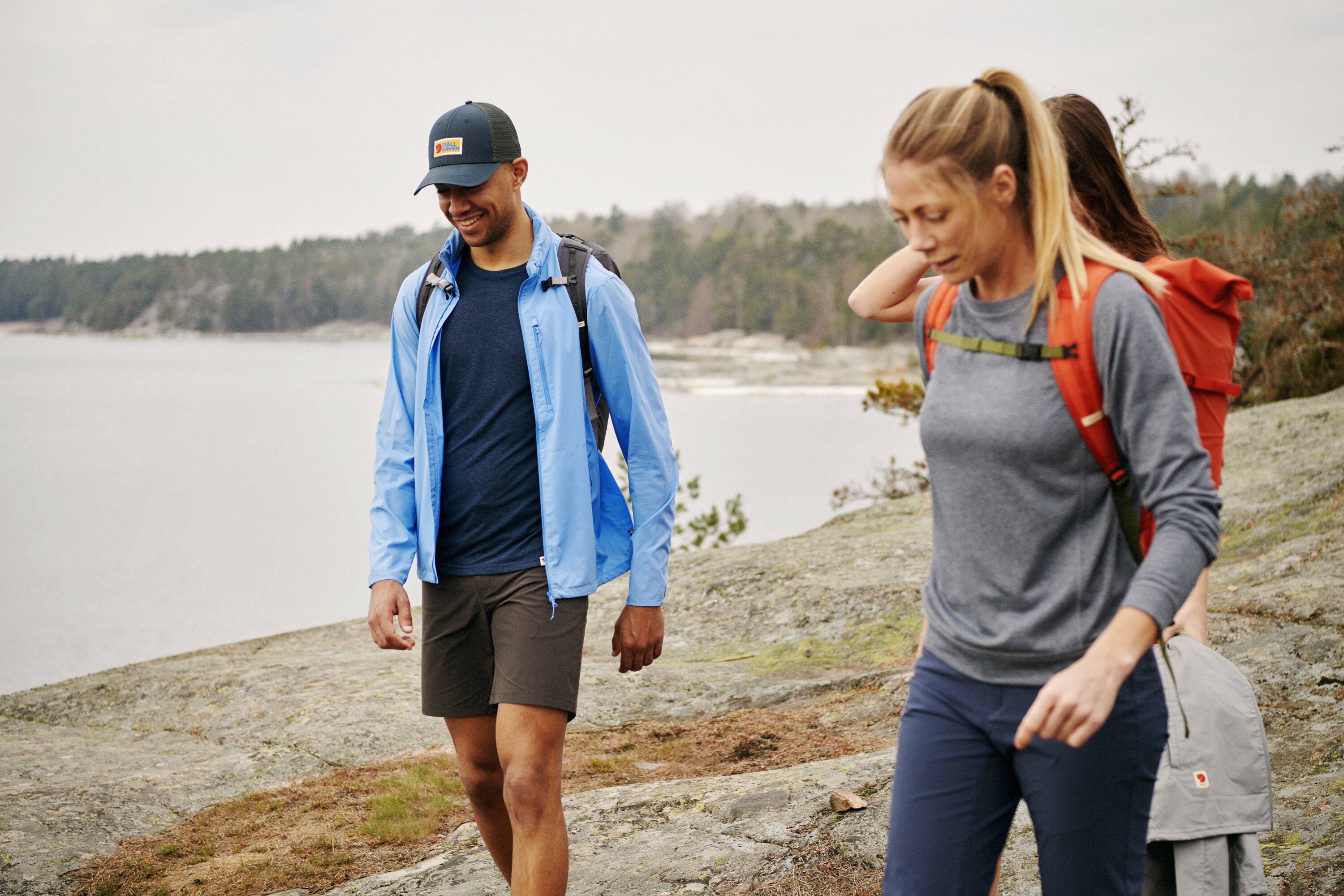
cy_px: 448
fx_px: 2613
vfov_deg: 19.5
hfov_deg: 28.8
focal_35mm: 70
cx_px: 672
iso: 250
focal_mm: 70
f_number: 4
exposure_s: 1/800
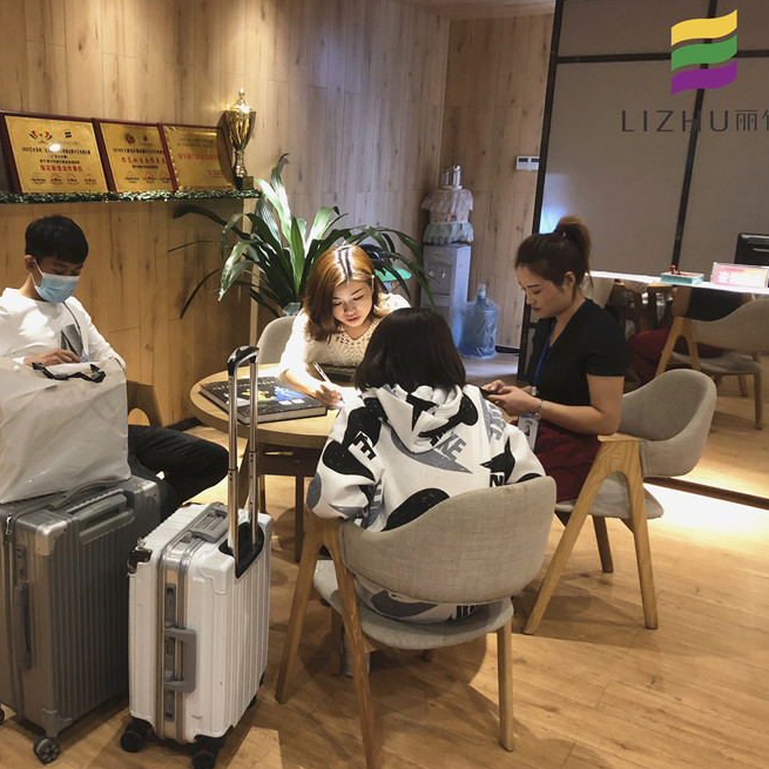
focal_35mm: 34
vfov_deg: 48.5
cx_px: 290
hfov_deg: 48.0
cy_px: 383
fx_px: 855
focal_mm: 3.99
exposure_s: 1/17
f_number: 1.8
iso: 100
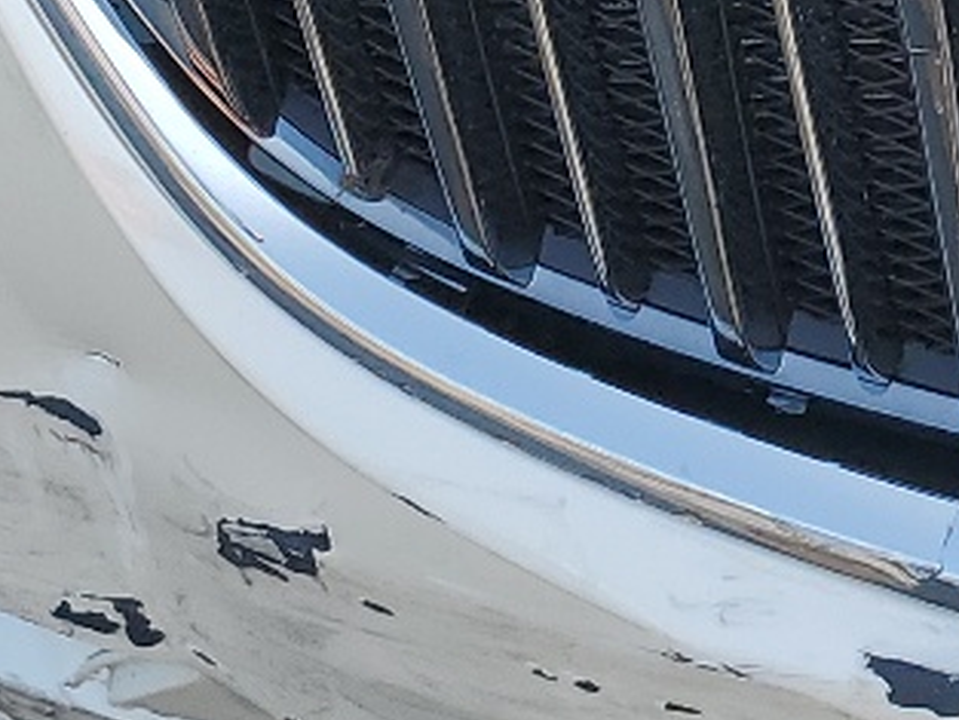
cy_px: -699
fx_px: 3686
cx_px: 1636
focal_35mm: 133
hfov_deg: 13.5
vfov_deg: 10.3
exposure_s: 1/833
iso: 50
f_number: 1.5
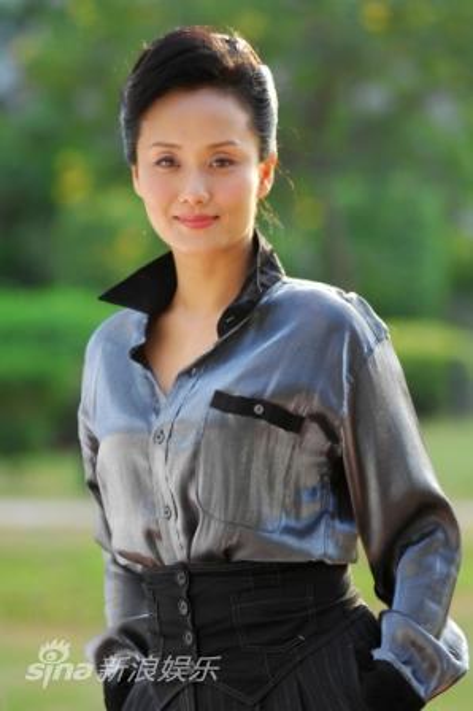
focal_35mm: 188
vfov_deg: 11.0
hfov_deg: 7.3
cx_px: 236
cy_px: 356
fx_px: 3701
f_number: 2.8
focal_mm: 125
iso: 160
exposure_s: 1/350
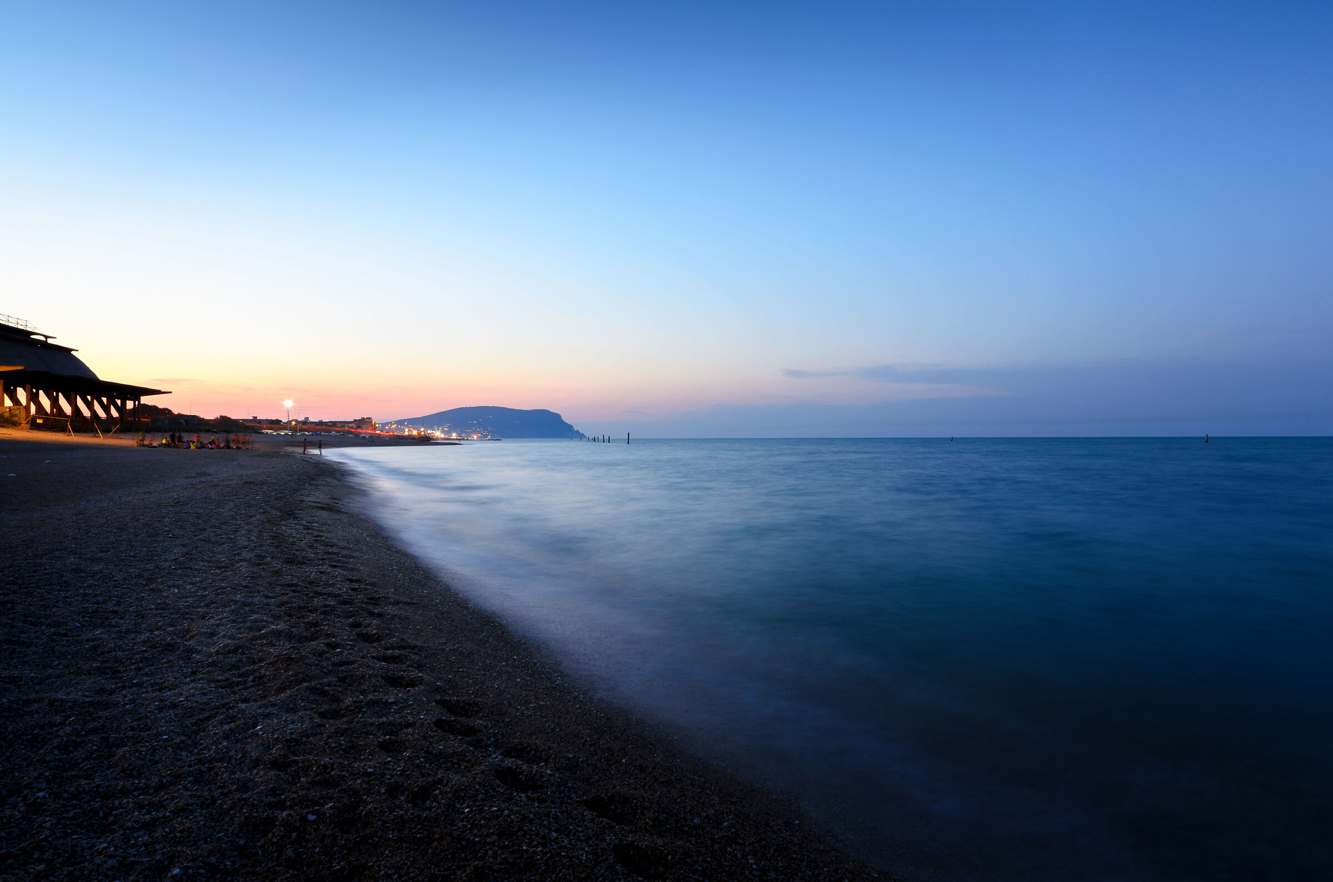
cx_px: 666
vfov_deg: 67.1
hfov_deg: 90.1
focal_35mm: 18
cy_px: 441
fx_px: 665
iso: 100
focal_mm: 12
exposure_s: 10
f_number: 10
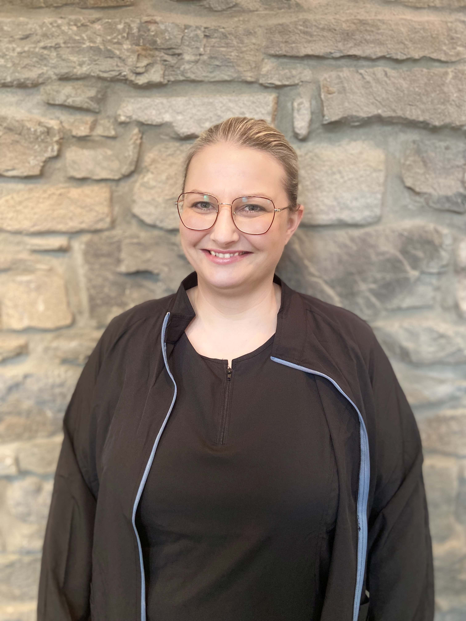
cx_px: 233
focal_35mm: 26
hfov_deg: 53.1
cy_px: 310
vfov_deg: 67.3
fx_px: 467
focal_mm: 4.25
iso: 320
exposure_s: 1/50
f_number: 1.8
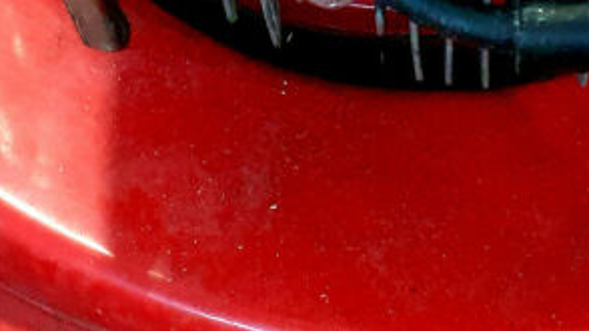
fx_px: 1155
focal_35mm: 74
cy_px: 499
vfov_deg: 15.1
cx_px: 427
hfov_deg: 28.3
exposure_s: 1/33
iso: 640
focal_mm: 4.32
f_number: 2.4
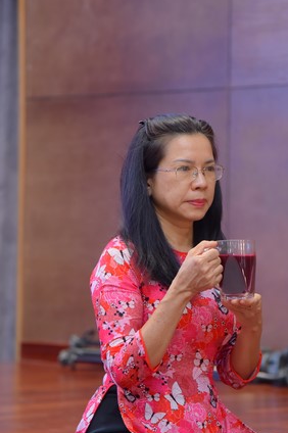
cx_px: 205
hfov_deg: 7.4
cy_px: 229
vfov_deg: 11.2
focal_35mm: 184
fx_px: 2211
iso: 1250
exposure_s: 1/100
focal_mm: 120
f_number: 4
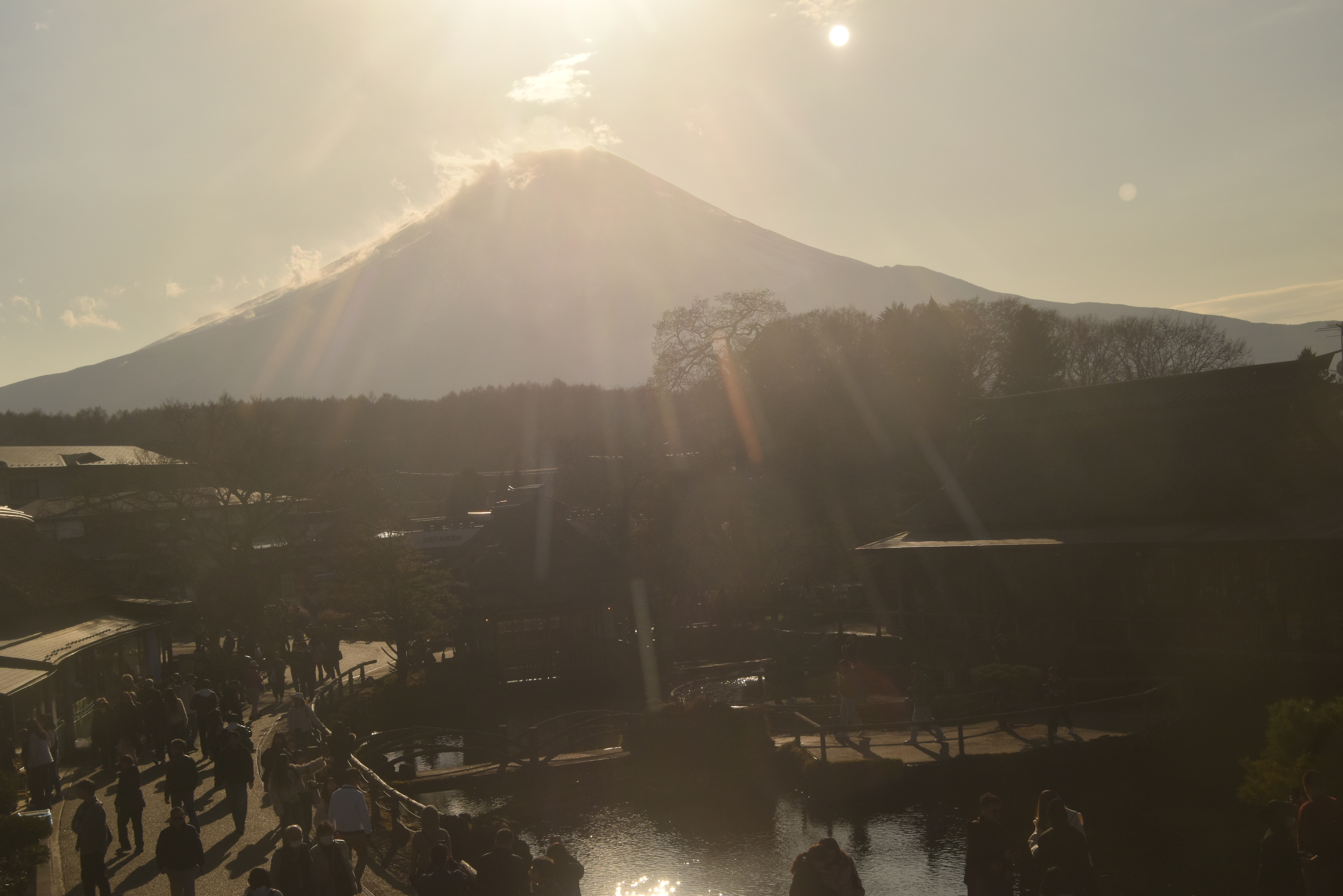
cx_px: 672
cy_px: 448
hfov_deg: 42.3
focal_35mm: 46
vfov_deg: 28.9
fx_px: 1735
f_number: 11
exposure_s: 1/500
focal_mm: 31
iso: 200
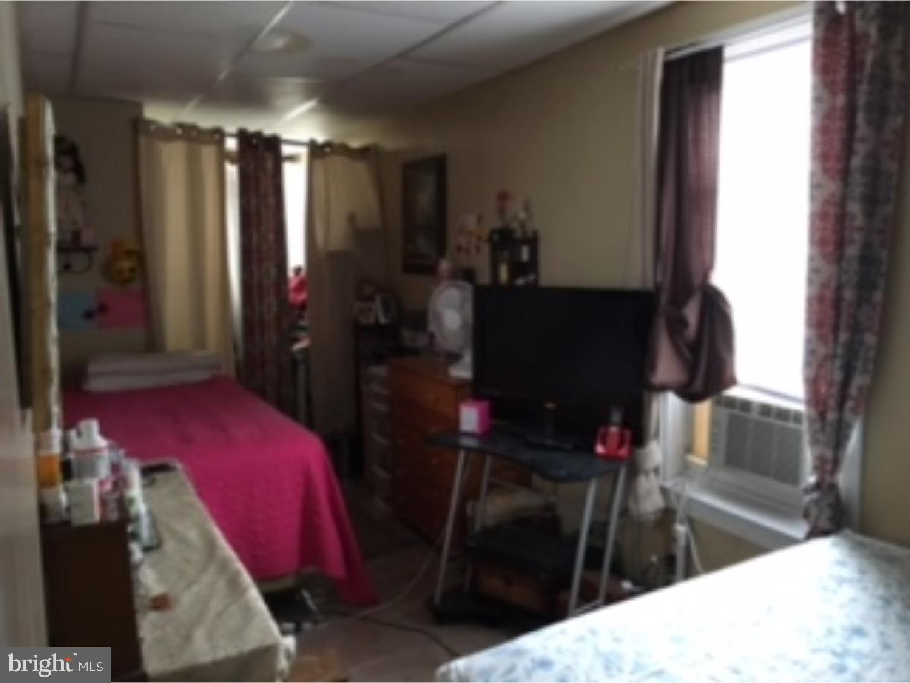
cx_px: 455
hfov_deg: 61.7
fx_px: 762
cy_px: 342
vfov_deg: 48.2
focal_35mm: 29
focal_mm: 4.15
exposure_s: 1/15
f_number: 2.2
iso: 200
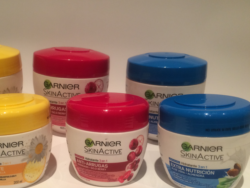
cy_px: 111
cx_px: 95
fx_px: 267
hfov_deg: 49.7
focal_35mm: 37
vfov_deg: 38.5
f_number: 2.2
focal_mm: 4.15
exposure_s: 1/30
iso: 125
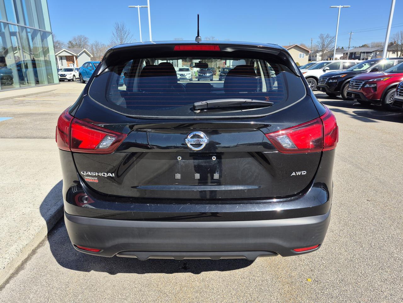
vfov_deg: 58.9
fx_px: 268
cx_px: 202
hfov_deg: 73.9
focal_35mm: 23
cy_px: 152
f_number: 1.8
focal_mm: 5.4
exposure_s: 1/1360
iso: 25
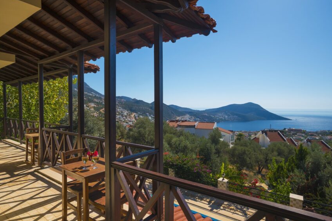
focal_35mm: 19
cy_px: 115
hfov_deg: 86.9
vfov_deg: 64.6
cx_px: 168
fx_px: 175
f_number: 5.6
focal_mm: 12
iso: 160
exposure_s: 1/400
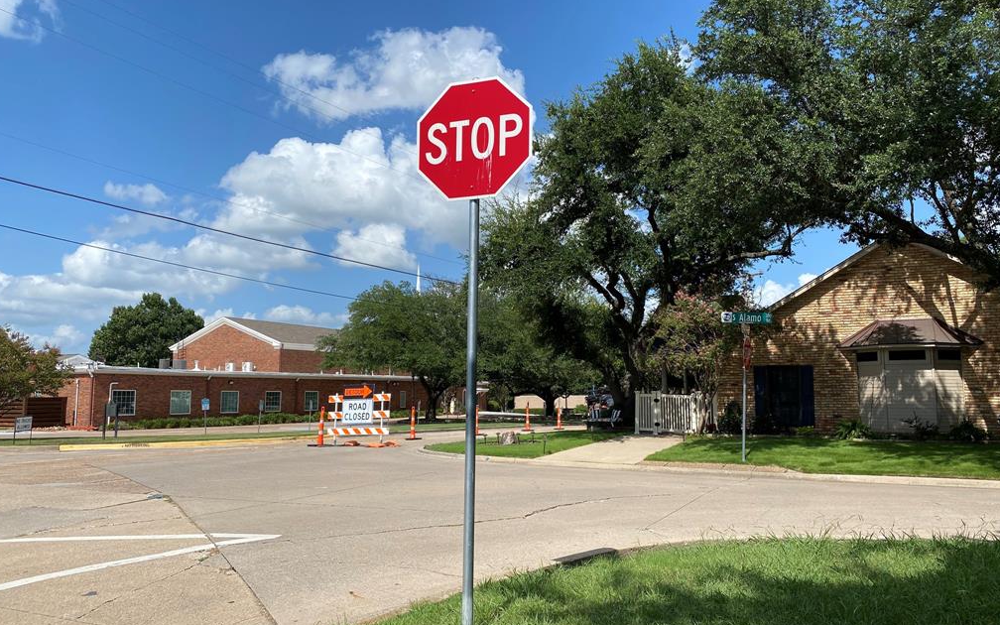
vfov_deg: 44.5
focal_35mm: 28
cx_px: 496
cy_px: 312
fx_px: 763
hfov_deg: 66.5
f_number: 1.8
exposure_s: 1/3497
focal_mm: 4.25
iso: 32
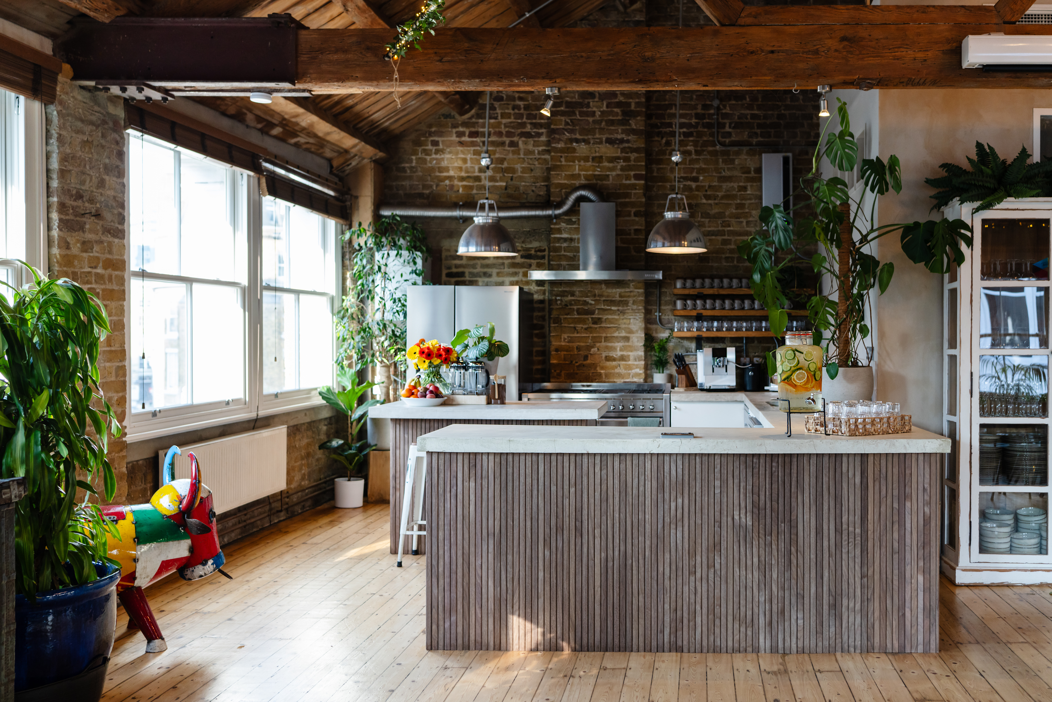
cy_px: 351
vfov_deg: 37.9
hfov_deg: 54.4
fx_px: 1023
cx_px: 526
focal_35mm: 35
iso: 800
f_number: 2.8
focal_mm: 35
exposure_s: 1/320
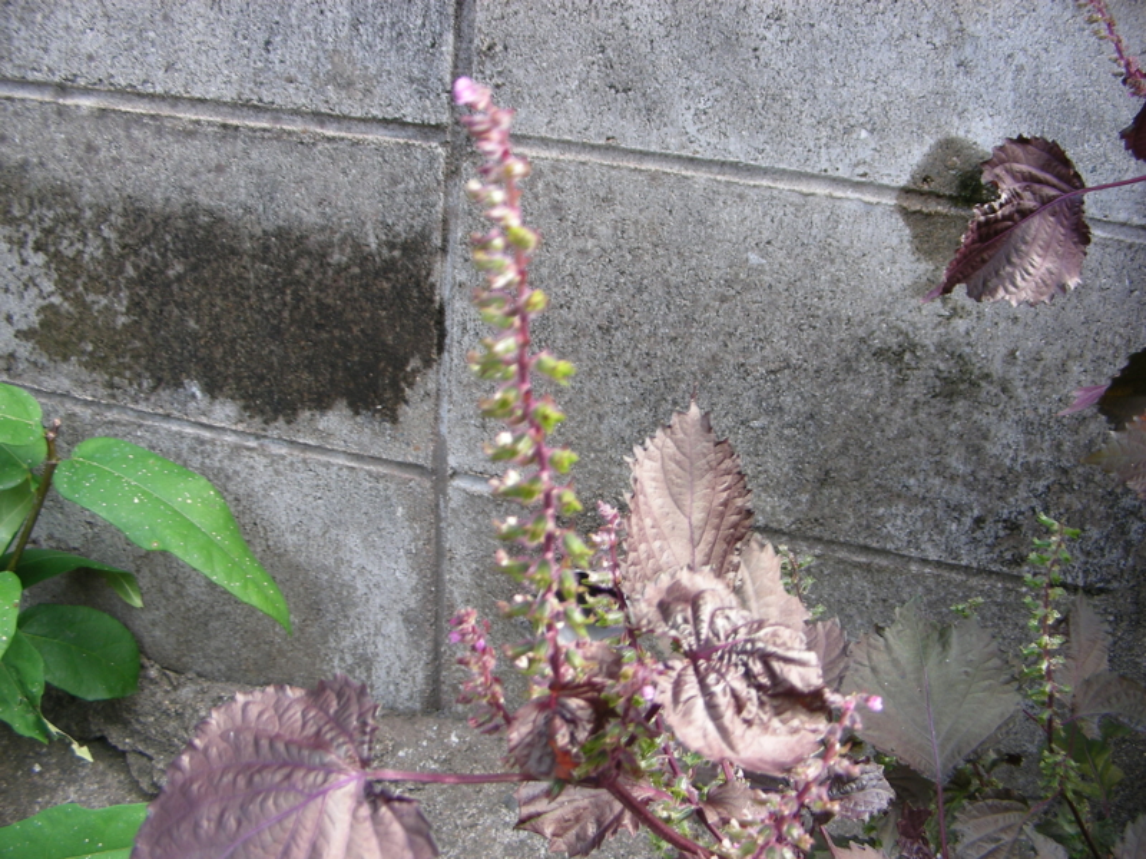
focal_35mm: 38
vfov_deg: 37.7
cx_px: 573
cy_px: 430
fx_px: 1258
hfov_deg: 49.0
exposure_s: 1/48.2
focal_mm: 6.3
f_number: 3.5
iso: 50
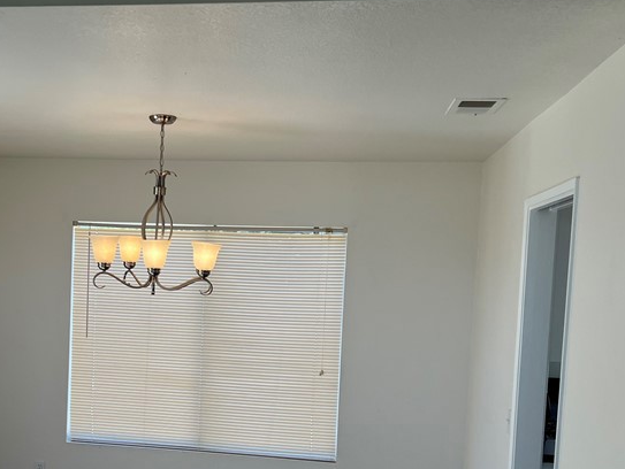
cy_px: 351
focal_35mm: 49
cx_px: 173
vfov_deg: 29.3
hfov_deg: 38.1
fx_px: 885
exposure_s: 1/466
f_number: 1.5
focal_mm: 5.7
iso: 50
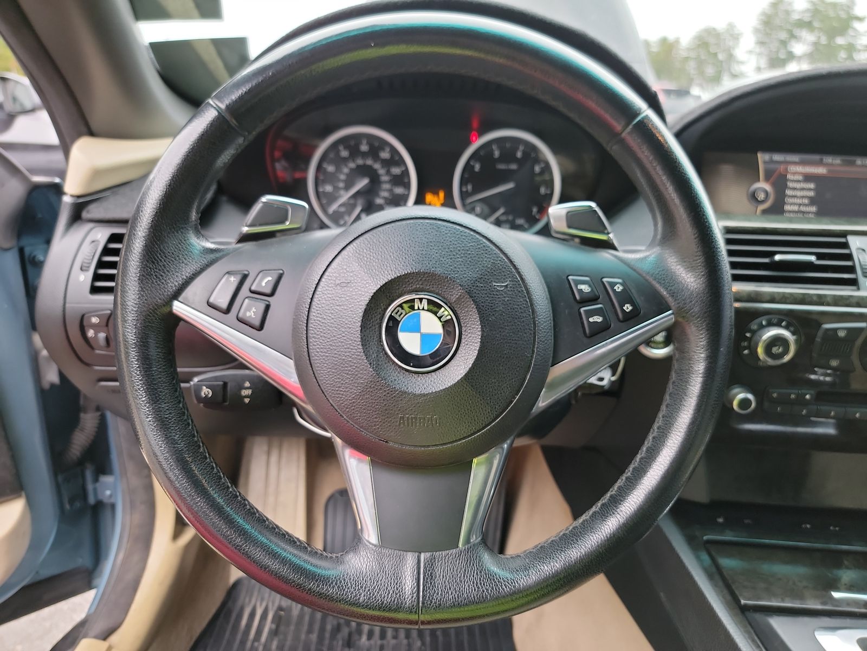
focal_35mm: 24
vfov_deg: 56.8
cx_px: 434
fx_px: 601
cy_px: 326
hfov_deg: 71.6
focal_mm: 6.7
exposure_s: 1/59
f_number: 1.8
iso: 190
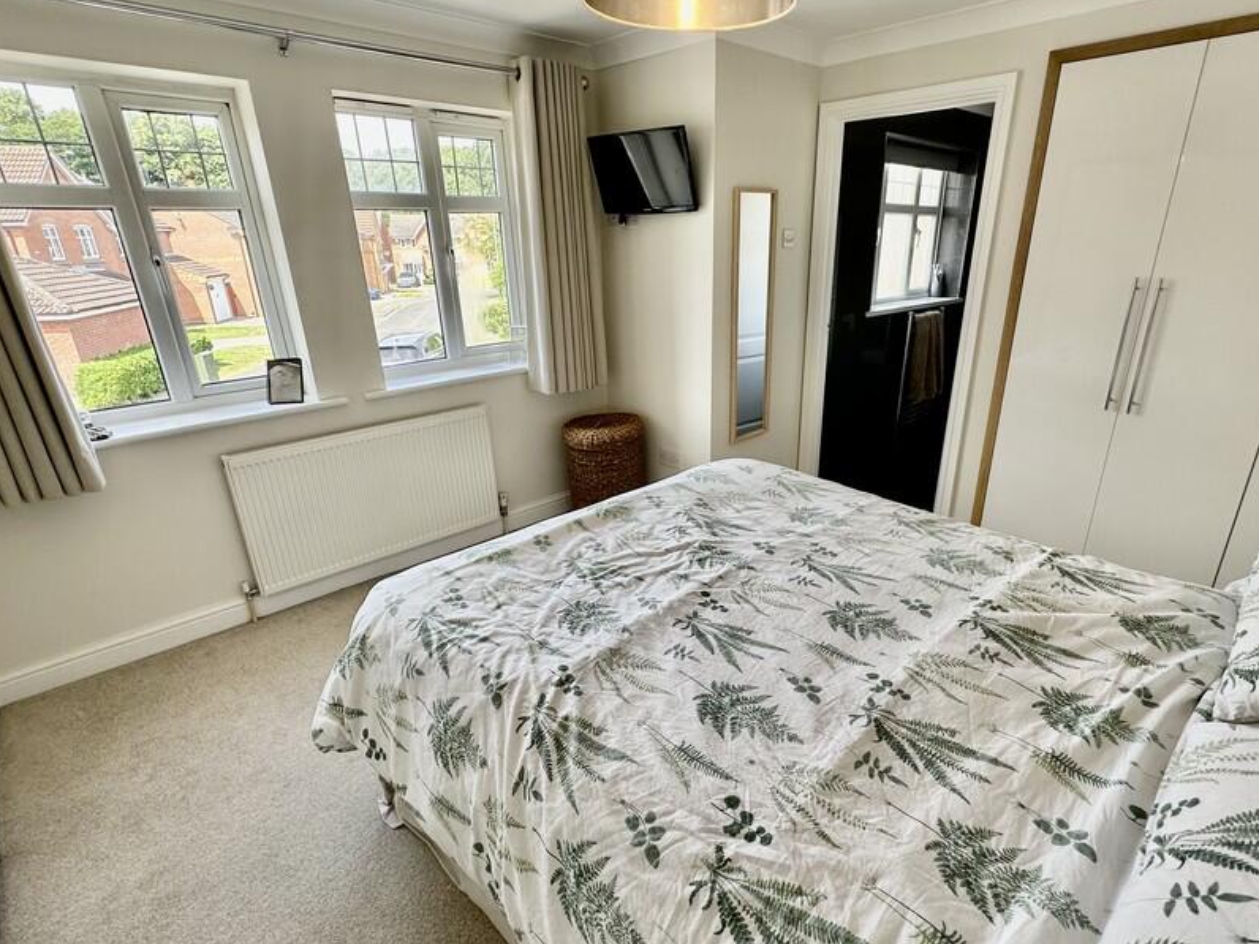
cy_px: 490
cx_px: 675
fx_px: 655
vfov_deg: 71.6
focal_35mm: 18
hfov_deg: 87.6
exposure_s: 1/99
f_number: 2.2
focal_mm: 2.22
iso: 50
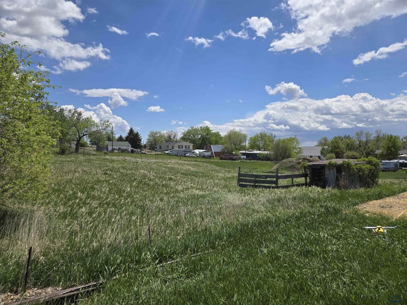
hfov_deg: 73.9
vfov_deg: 58.9
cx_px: 204
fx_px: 270
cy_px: 152
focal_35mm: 23
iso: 25
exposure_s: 1/3747
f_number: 1.8
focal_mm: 5.4
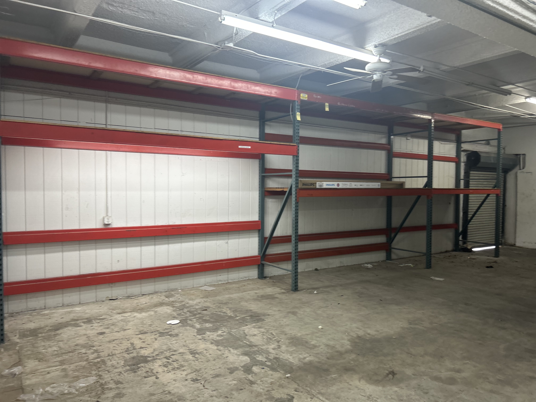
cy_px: 201
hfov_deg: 67.3
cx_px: 268
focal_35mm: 26
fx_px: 403
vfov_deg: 53.1
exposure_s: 1/120
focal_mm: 5.7
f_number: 1.5
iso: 100
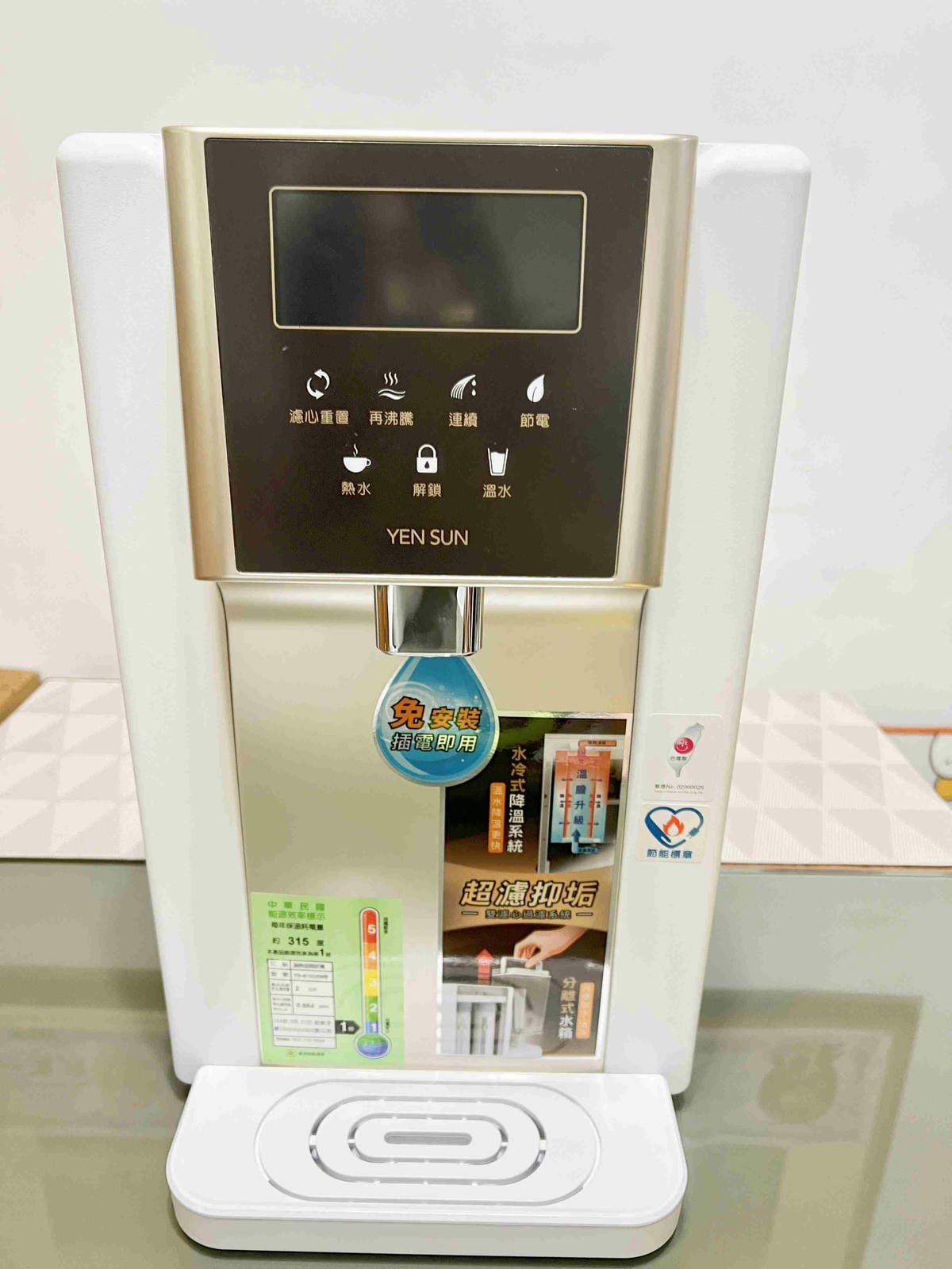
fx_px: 953
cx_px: 476
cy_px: 634
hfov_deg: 53.1
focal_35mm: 26
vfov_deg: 67.3
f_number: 1.5
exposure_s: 1/60
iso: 125
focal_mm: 5.7
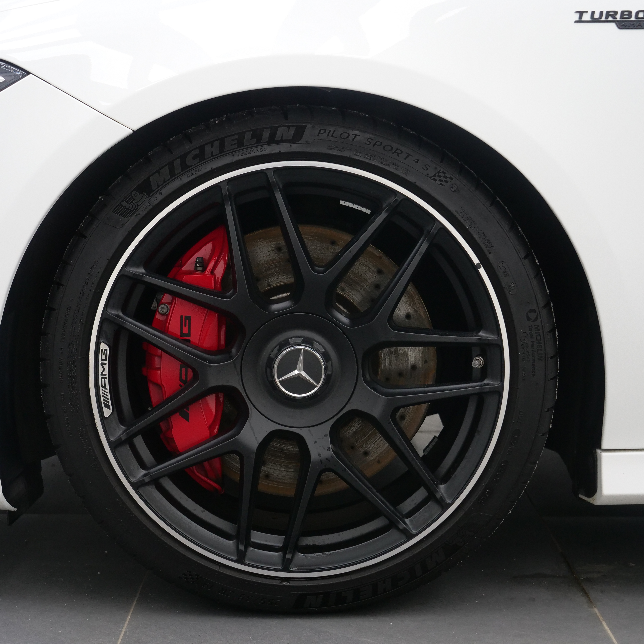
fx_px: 1347
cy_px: 322
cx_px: 312
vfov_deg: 26.9
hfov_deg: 26.9
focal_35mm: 64
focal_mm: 27
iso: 800
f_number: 3.6
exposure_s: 1/250
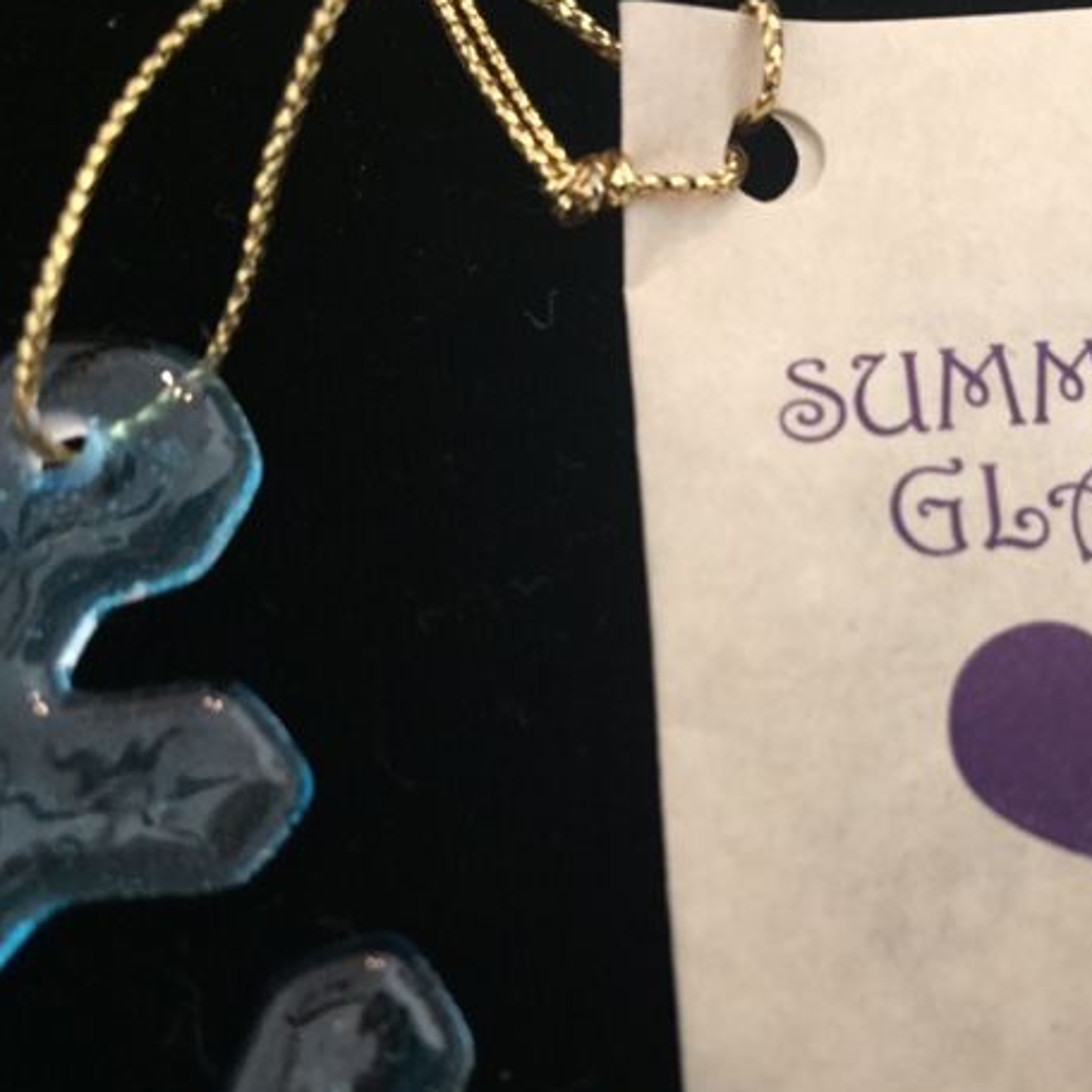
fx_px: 1285
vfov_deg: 46.0
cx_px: 764
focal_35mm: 36
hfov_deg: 45.1
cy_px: 546
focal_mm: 4.15
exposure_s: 1/33
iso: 250
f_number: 2.2
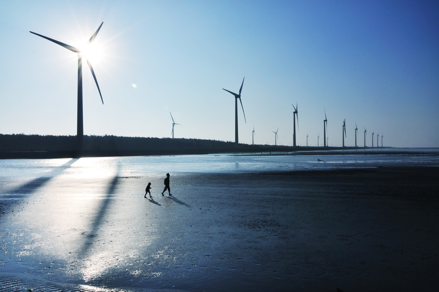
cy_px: 146
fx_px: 292
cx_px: 220
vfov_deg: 53.0
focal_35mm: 24
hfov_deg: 73.8
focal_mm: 16
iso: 200
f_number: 18
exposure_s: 1/200
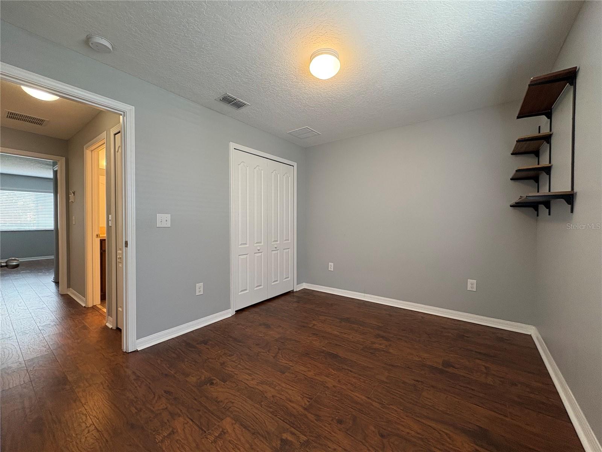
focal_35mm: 14
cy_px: 226
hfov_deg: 102.1
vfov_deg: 85.7
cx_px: 301
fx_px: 243
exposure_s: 1/60
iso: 200
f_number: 2.2
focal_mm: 2.22
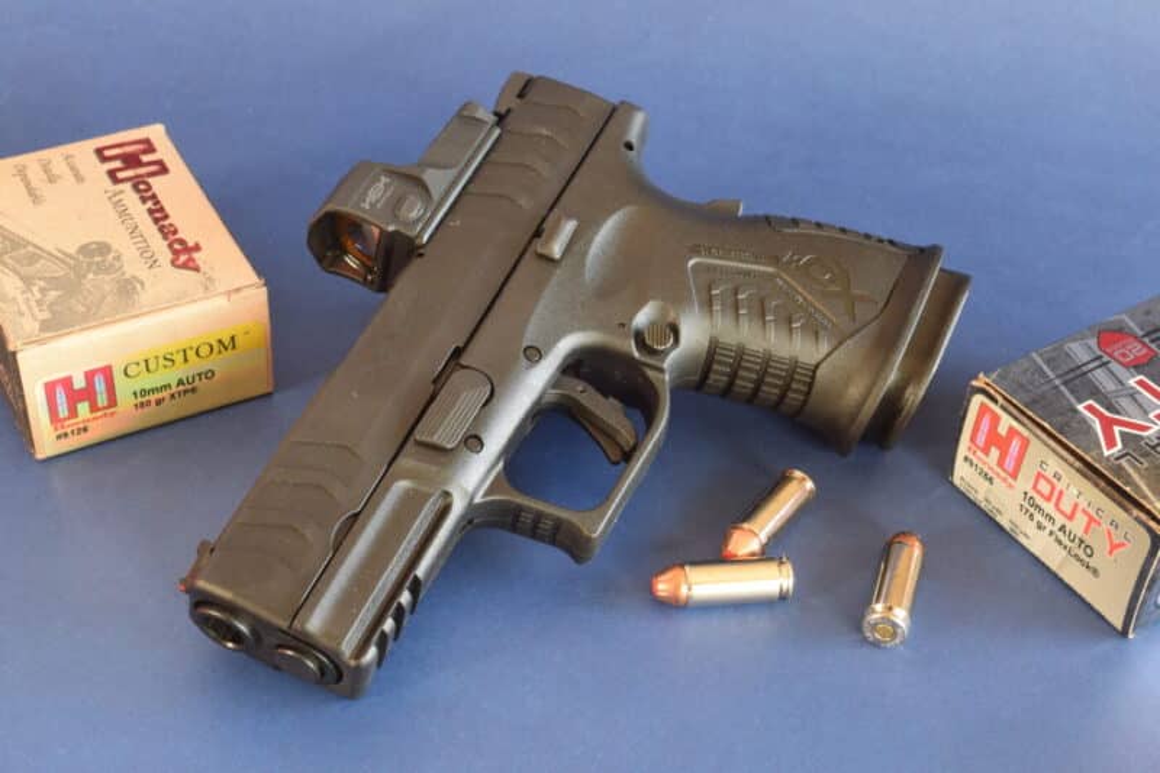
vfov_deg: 23.8
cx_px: 580
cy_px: 386
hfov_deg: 35.1
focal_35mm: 57
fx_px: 1836
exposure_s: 1/1.6
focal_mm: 38
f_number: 16
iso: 400
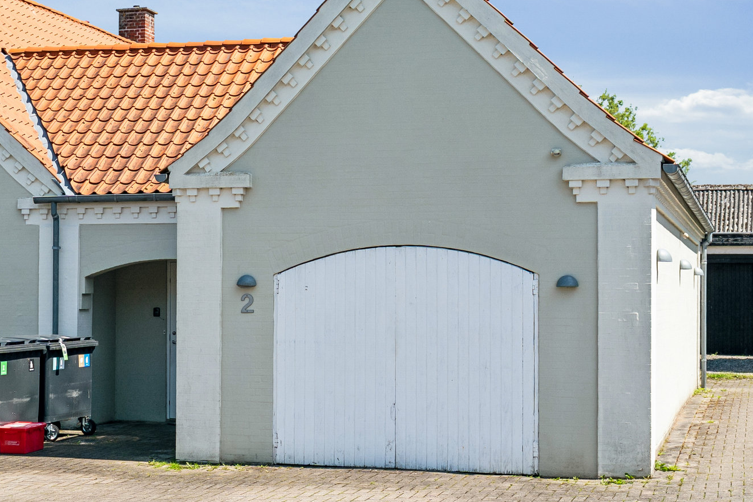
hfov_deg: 26.3
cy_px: 207
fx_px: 1569
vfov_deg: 18.2
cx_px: 107
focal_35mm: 75
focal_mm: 33
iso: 250
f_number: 8
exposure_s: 1/500
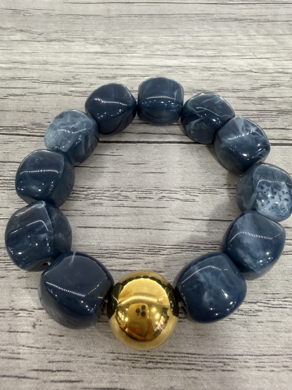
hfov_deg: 56.8
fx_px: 270
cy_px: 195
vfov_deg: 71.6
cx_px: 146
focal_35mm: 24
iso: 160
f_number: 2.2
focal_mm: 2.22
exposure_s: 1/100
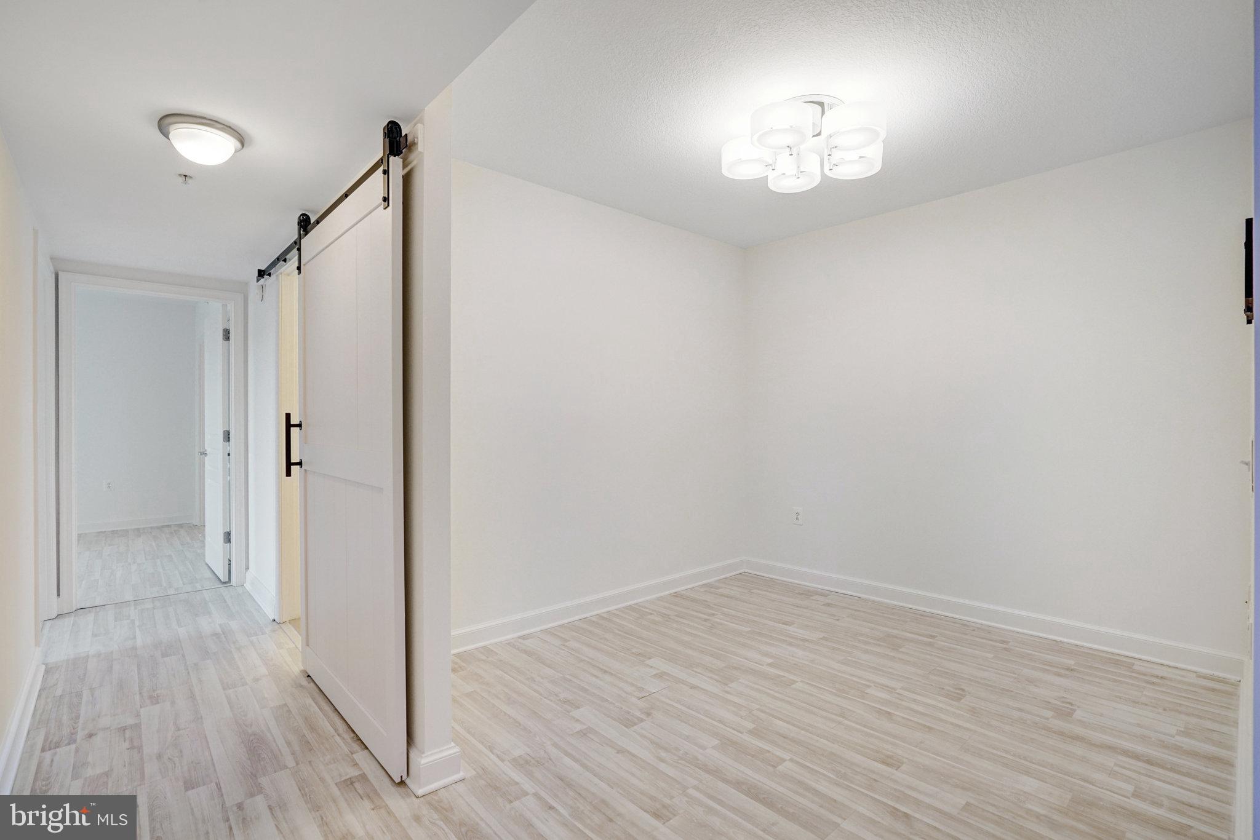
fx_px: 560
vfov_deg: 73.8
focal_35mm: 16
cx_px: 630
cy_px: 420
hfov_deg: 96.7
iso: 800
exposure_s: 1/50
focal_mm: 16
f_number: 8
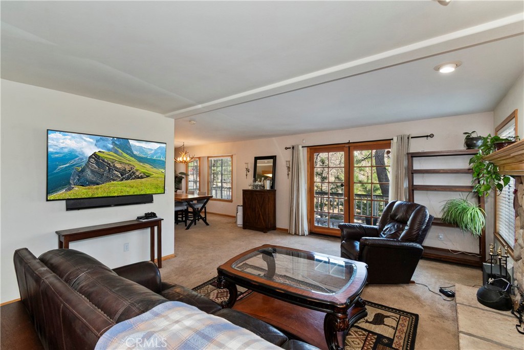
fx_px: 218
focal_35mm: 15
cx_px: 262
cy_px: 175
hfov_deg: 100.4
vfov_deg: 77.3
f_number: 8
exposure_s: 1/30
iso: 400
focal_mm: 10
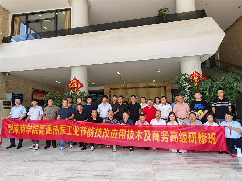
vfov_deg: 66.0
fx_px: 140
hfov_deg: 81.7
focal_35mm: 20
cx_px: 121
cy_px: 90
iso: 160
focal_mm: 1.82
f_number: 2
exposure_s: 1/97
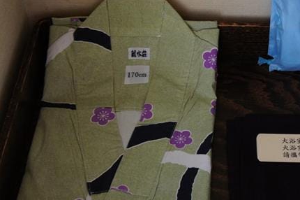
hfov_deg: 25.1
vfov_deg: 17.0
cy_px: 117
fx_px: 666
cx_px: 223
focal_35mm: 80
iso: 1600
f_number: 4
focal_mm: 29
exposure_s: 1/15
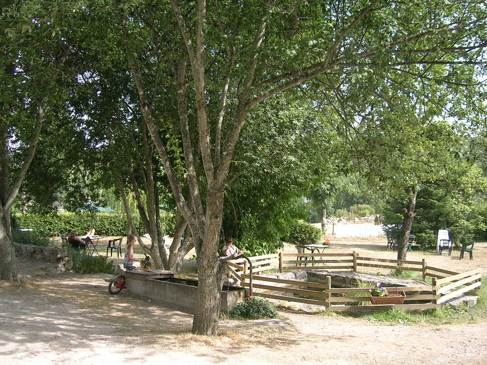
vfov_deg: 39.7
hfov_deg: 51.4
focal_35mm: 36
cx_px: 243
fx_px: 506
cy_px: 184
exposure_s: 1/238
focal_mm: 5.4
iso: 50
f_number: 2.8
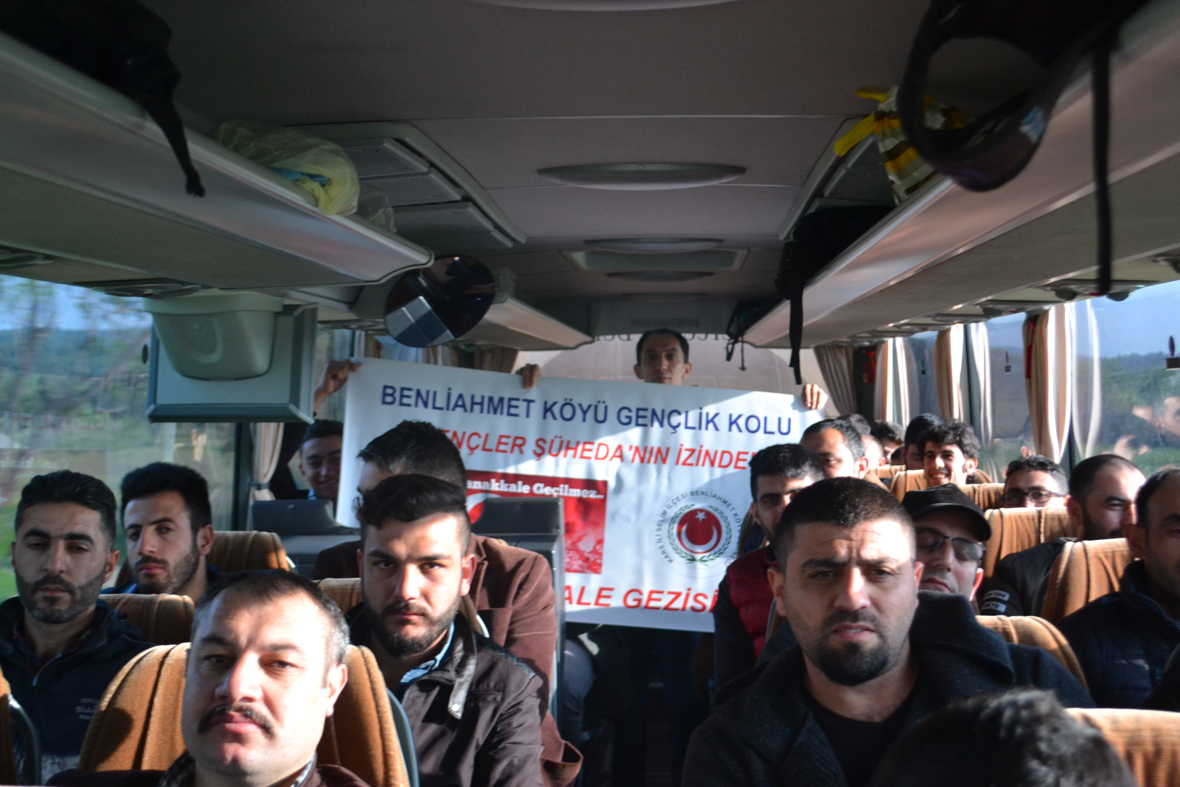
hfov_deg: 39.6
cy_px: 399
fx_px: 1639
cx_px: 639
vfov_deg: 27.0
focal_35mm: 50
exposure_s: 1/60
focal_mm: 30
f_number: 4.5
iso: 1000
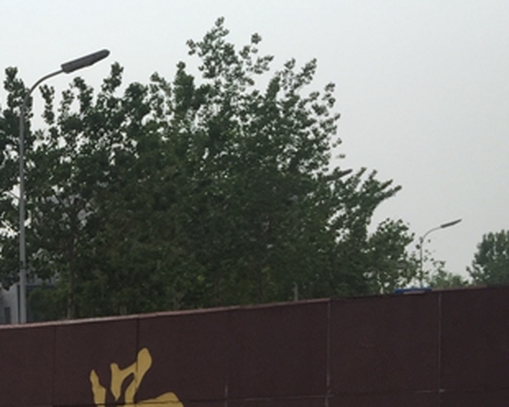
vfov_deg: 20.0
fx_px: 1100
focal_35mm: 73
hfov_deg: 24.5
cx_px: -33
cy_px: 460
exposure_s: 1/4950
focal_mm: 4.15
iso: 32
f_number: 2.2
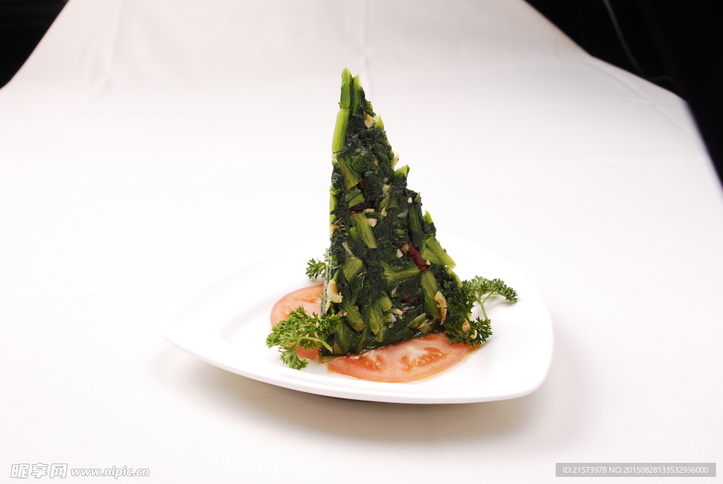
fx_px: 935
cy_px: 242
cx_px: 362
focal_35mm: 46
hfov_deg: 42.3
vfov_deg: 29.0
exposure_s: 1/125
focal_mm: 31
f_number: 11
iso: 100
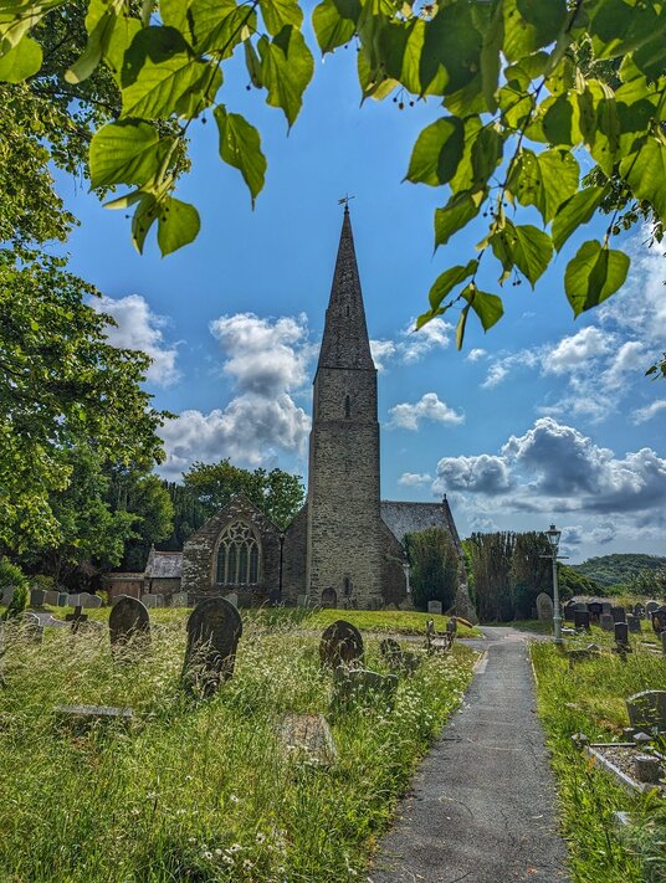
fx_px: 614
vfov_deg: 71.5
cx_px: 333
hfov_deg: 57.0
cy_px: 442
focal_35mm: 24
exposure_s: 1/6289
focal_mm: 6.81
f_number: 1.85
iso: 47
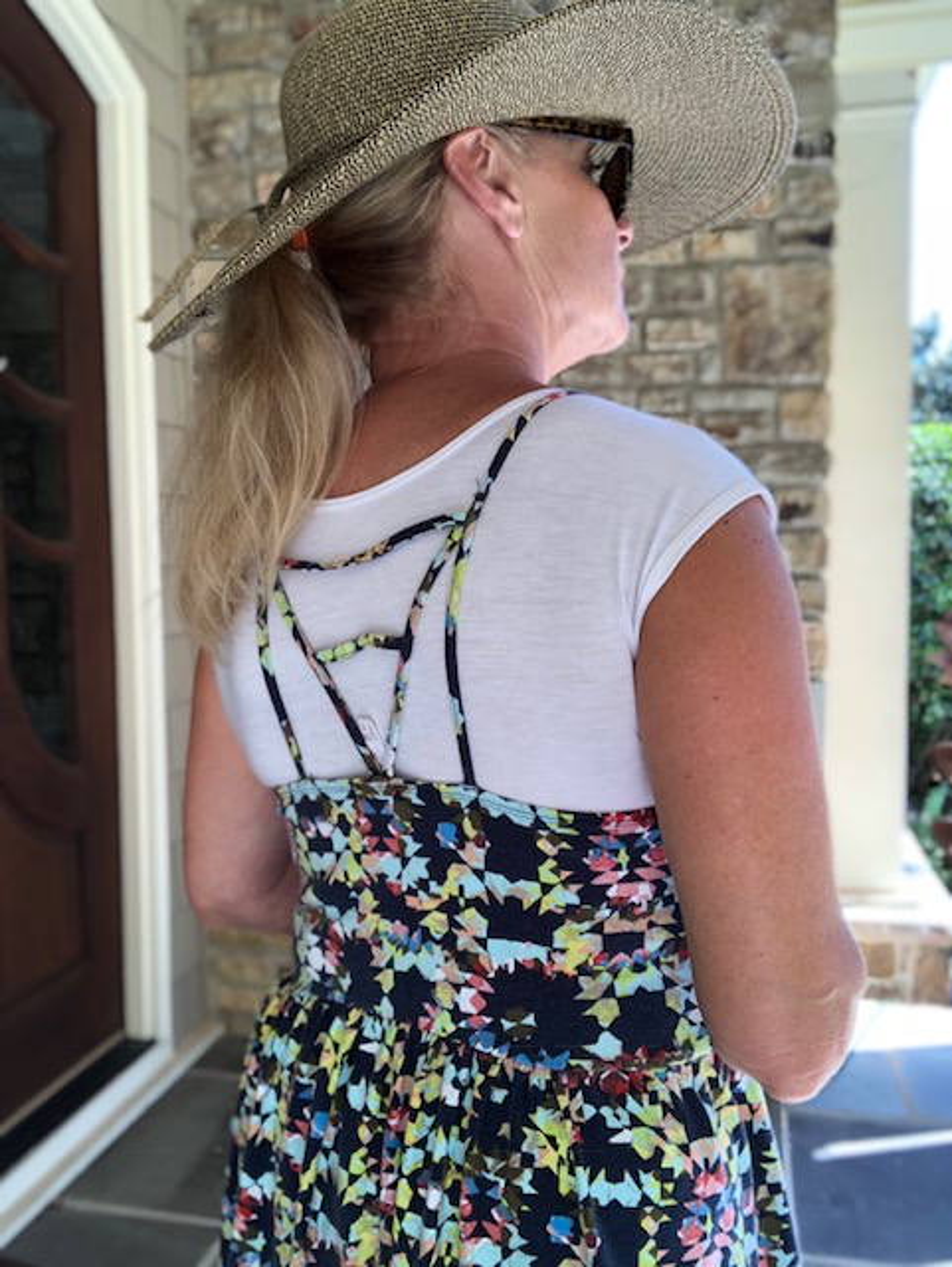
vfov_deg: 56.8
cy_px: 634
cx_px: 476
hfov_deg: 44.2
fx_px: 1172
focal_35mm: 32
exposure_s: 1/60
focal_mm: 2.87
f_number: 2.2
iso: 25
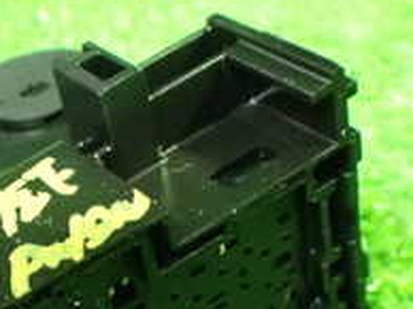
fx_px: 1108
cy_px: 296
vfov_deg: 15.6
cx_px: 23
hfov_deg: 20.6
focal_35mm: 93
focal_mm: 5.4
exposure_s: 1/25
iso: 1600
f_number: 2.3
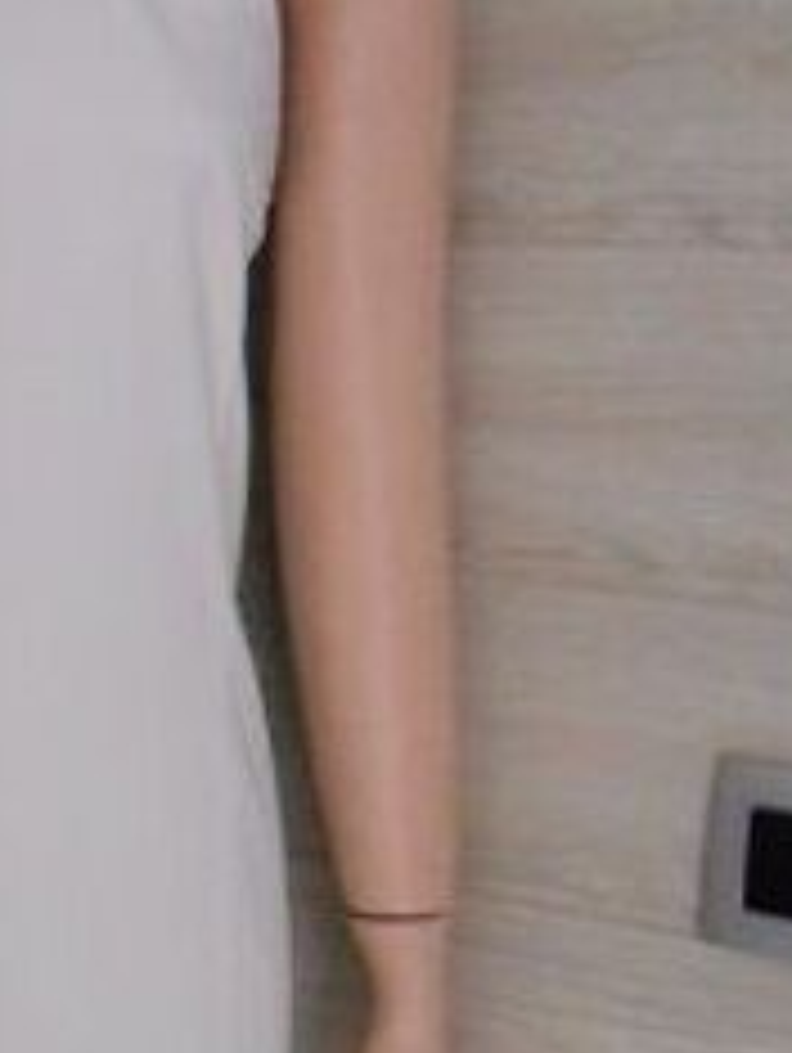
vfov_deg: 27.3
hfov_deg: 19.5
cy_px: 634
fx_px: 2162
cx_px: -158
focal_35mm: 71
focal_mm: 4.7
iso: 800
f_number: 3.4
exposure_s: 1/6
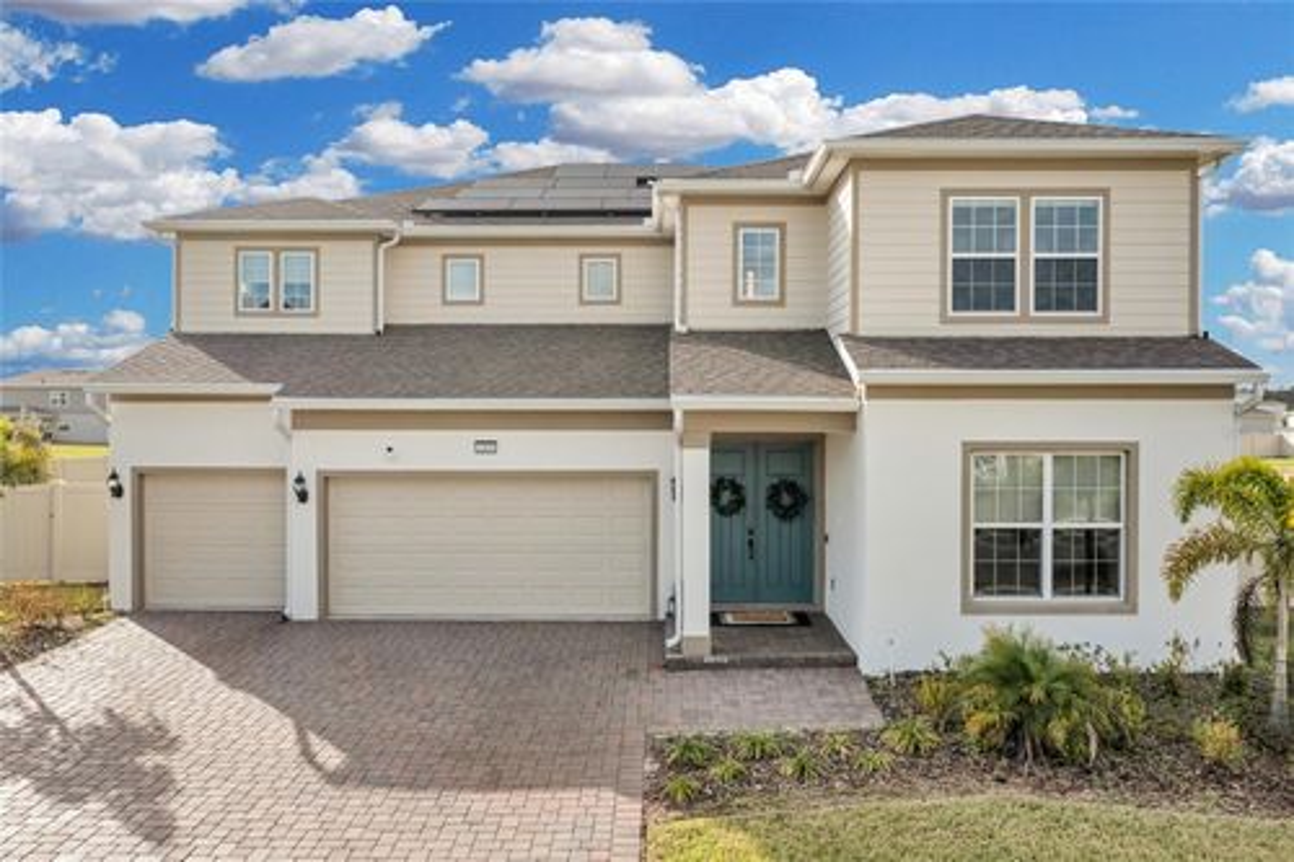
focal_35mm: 28
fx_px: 1006
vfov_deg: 46.4
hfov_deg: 65.5
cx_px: 647
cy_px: 431
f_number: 5
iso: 200
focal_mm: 10.26
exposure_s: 1/200
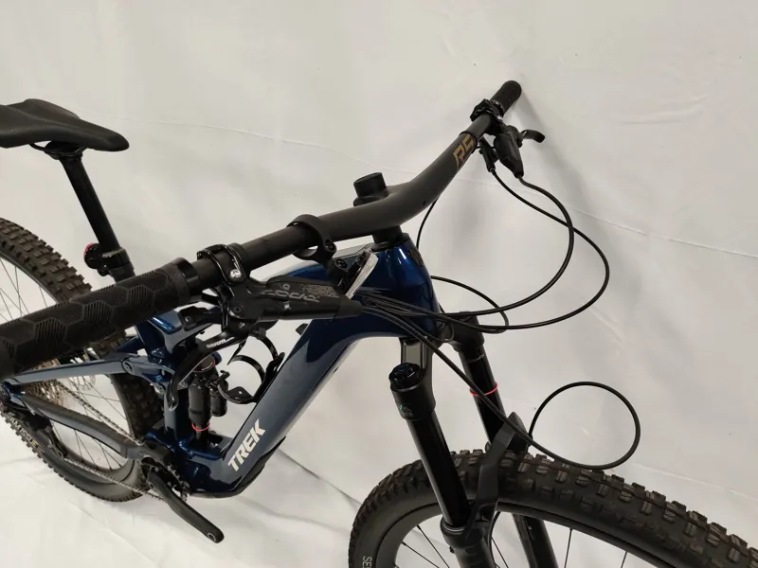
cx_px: 379
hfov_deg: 65.3
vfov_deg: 51.4
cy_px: 284
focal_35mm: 27
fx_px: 591
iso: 640
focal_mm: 4.75
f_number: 1.65
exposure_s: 1/50
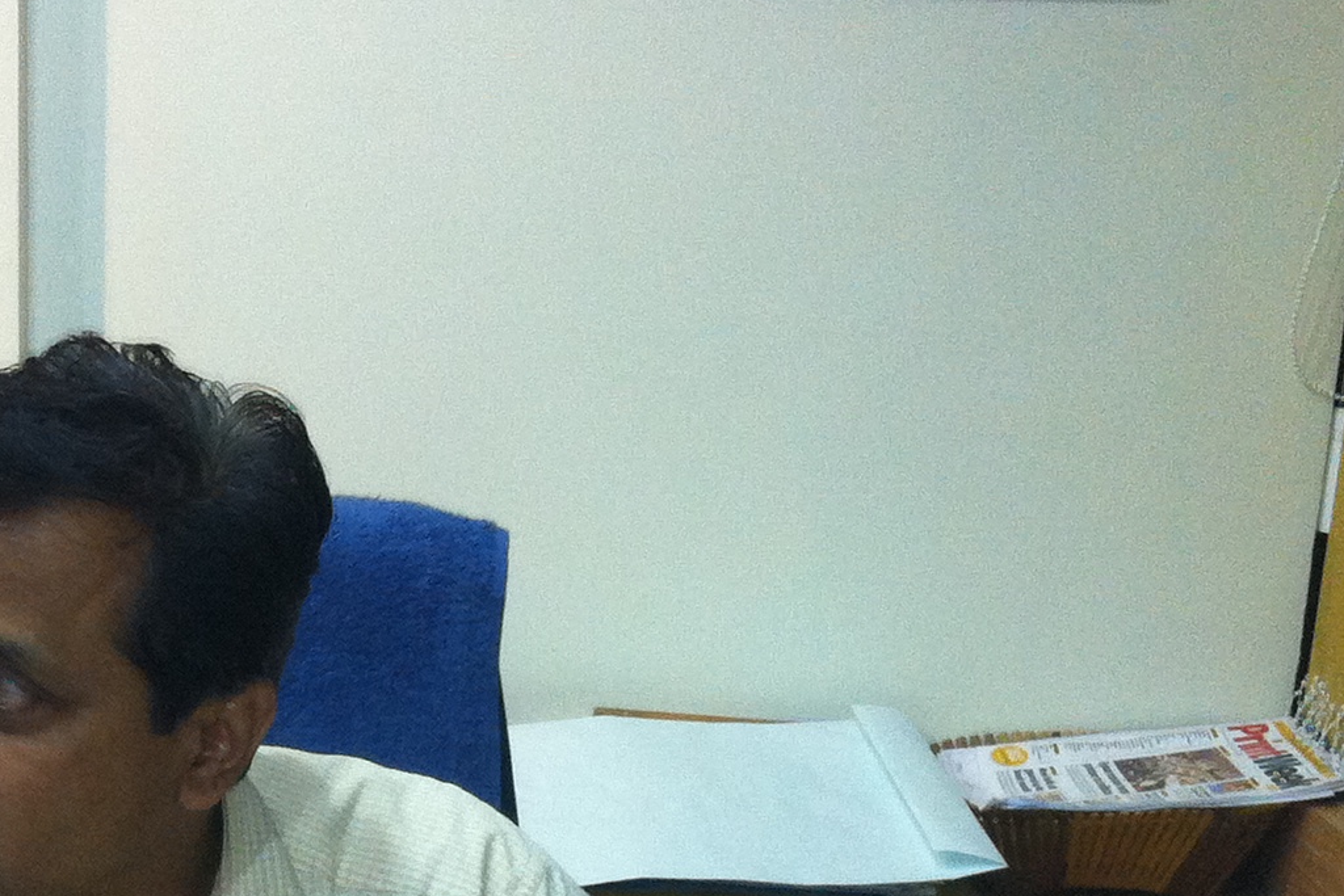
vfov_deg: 14.3
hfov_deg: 21.8
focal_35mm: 92
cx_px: 210
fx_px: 3435
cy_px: 1122
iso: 160
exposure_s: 1/15
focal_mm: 3.85
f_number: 2.8
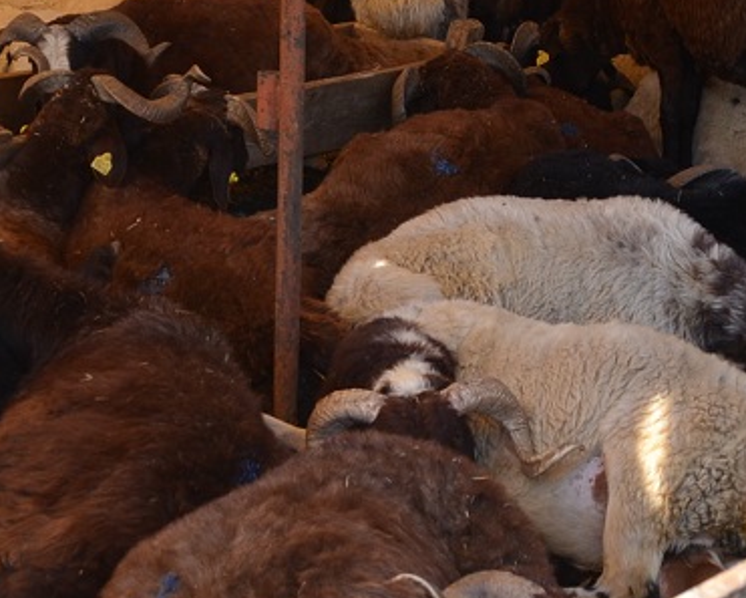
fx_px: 2208
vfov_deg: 15.3
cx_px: 175
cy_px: 95
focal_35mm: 100
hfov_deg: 19.0
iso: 200
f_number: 8
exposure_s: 1/250
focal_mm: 22
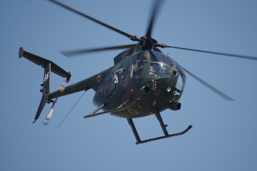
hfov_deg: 2.8
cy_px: 86
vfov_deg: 1.8
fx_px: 5350
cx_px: 128
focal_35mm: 750
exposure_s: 1/640
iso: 200
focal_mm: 500
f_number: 6.7
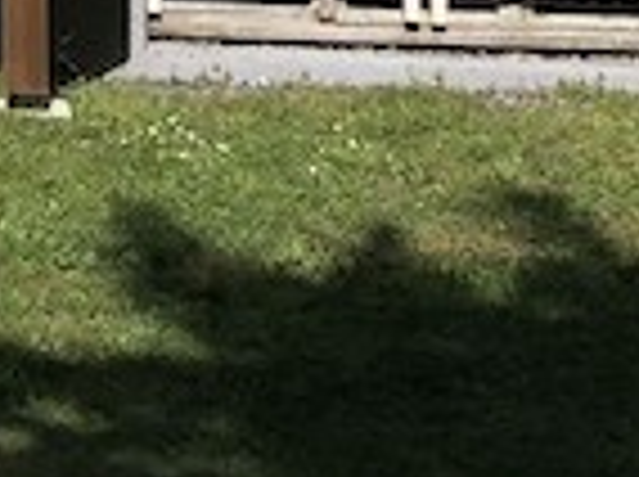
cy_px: -846
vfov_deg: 8.2
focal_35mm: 158
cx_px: -342
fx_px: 2912
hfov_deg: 11.9
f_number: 1.8
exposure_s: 1/3247
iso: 20
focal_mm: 4
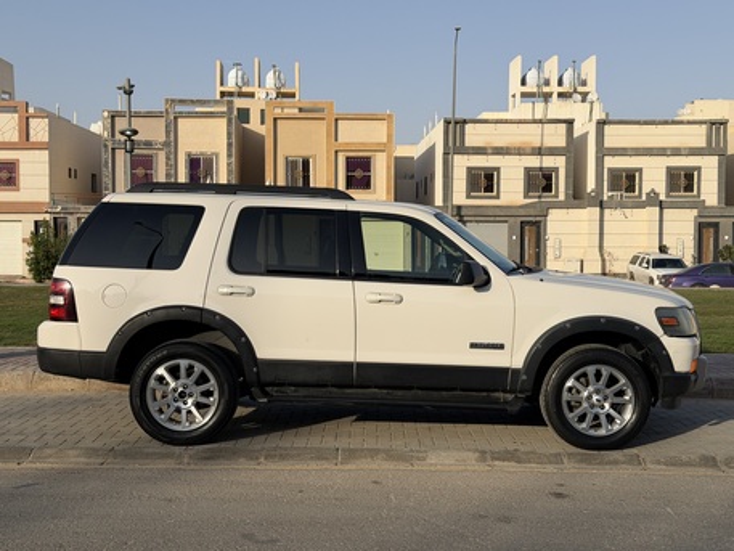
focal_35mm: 48
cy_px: 276
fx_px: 1018
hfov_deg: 39.6
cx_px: 367
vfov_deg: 30.3
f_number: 1.78
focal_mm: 6.76
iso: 64
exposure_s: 1/5208
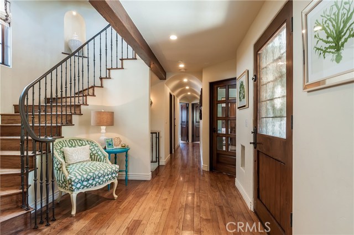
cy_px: 118
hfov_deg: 85.5
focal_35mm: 20
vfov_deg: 63.1
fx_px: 192
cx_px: 177
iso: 200
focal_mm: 13
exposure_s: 1.3
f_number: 14
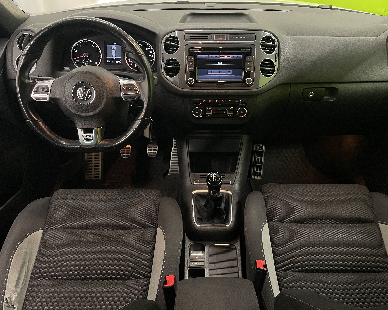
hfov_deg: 62.2
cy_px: 156
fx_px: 322
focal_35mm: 28
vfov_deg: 51.5
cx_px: 202
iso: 200
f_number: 1.6
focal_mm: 4.2
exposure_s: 1/50
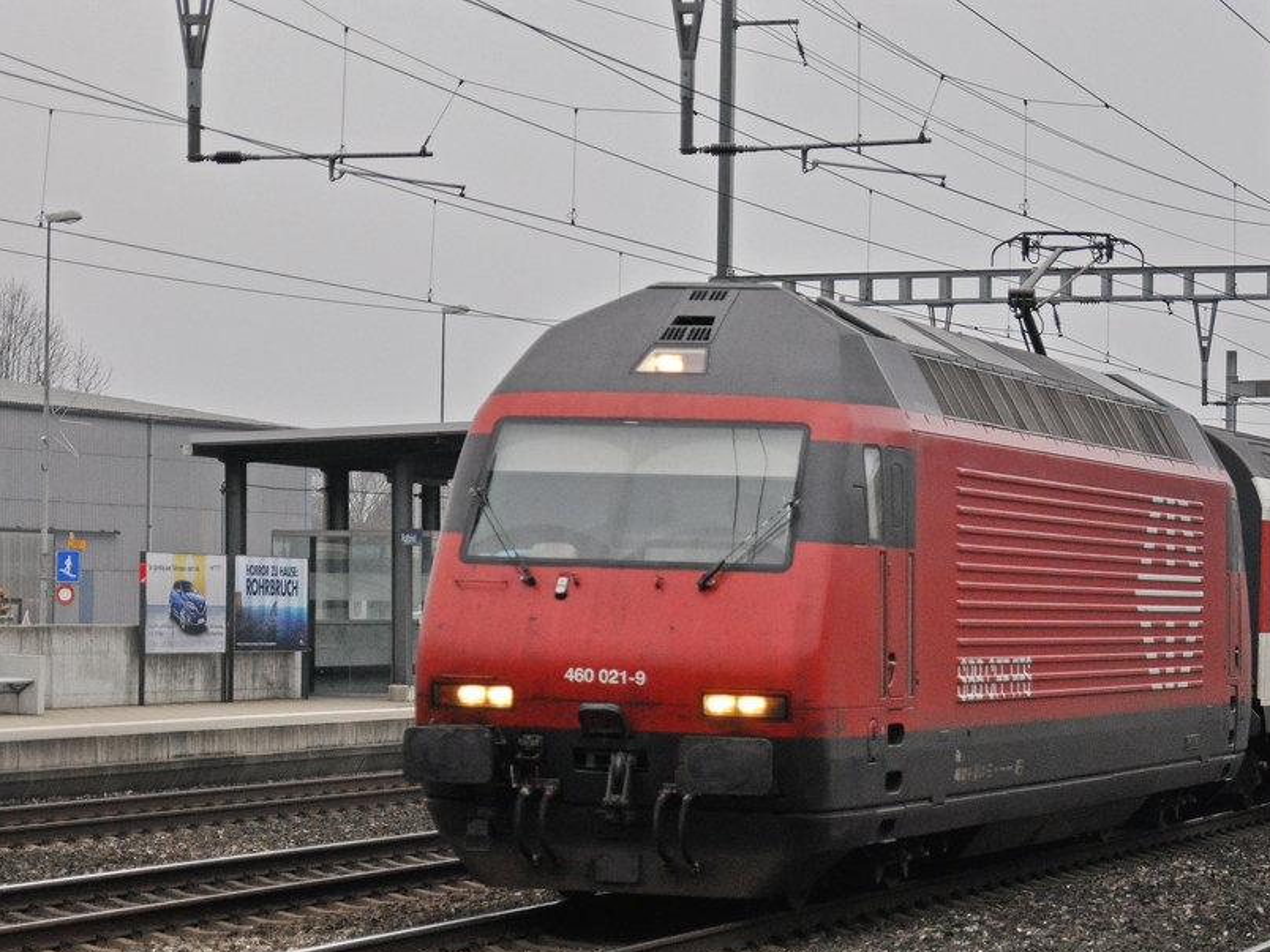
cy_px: 528
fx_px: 4733
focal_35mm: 129
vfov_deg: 11.5
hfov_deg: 15.3
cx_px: 744
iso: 800
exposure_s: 1/1000
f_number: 2.8
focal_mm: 60
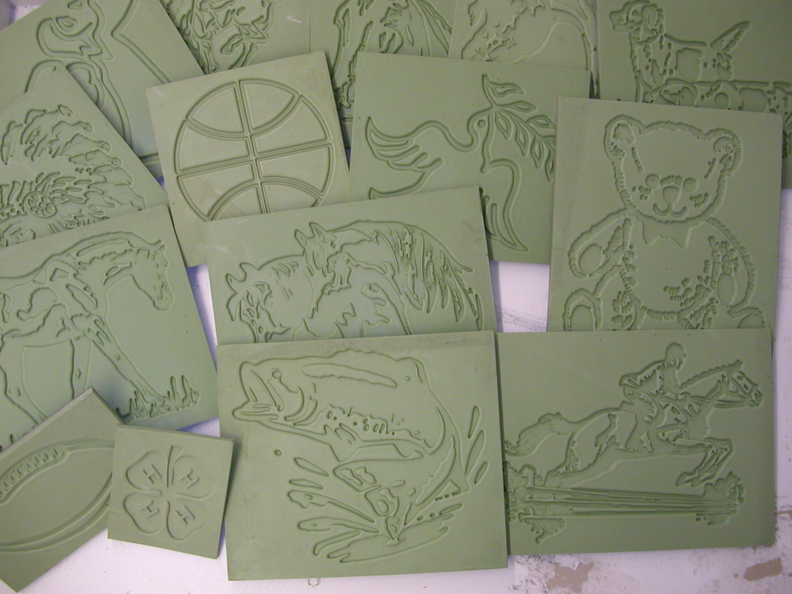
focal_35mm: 37
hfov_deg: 50.1
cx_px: 396
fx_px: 847
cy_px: 297
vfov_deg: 38.7
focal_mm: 5.6
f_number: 2.7
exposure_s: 1/30
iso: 100
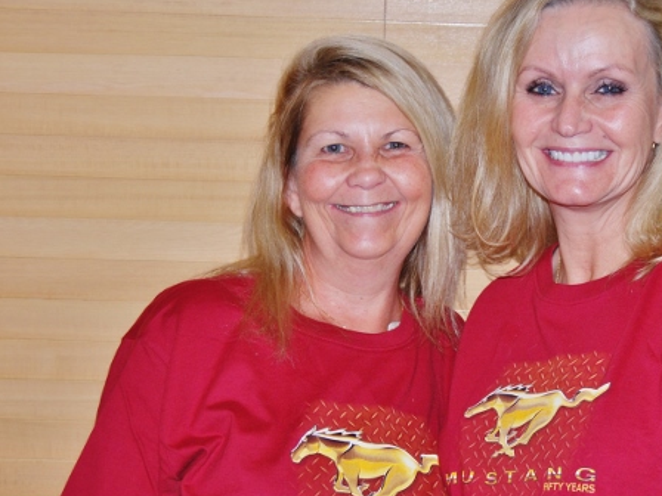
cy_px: 319
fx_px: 1874
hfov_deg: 20.0
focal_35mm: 98
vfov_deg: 15.1
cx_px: 443
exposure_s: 1/60
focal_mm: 38
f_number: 5
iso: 200
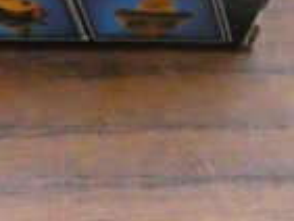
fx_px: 876
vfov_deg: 11.9
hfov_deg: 17.2
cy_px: -292
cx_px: -147
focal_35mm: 103
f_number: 2.8
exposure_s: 1/125
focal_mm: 3.6
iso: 1600
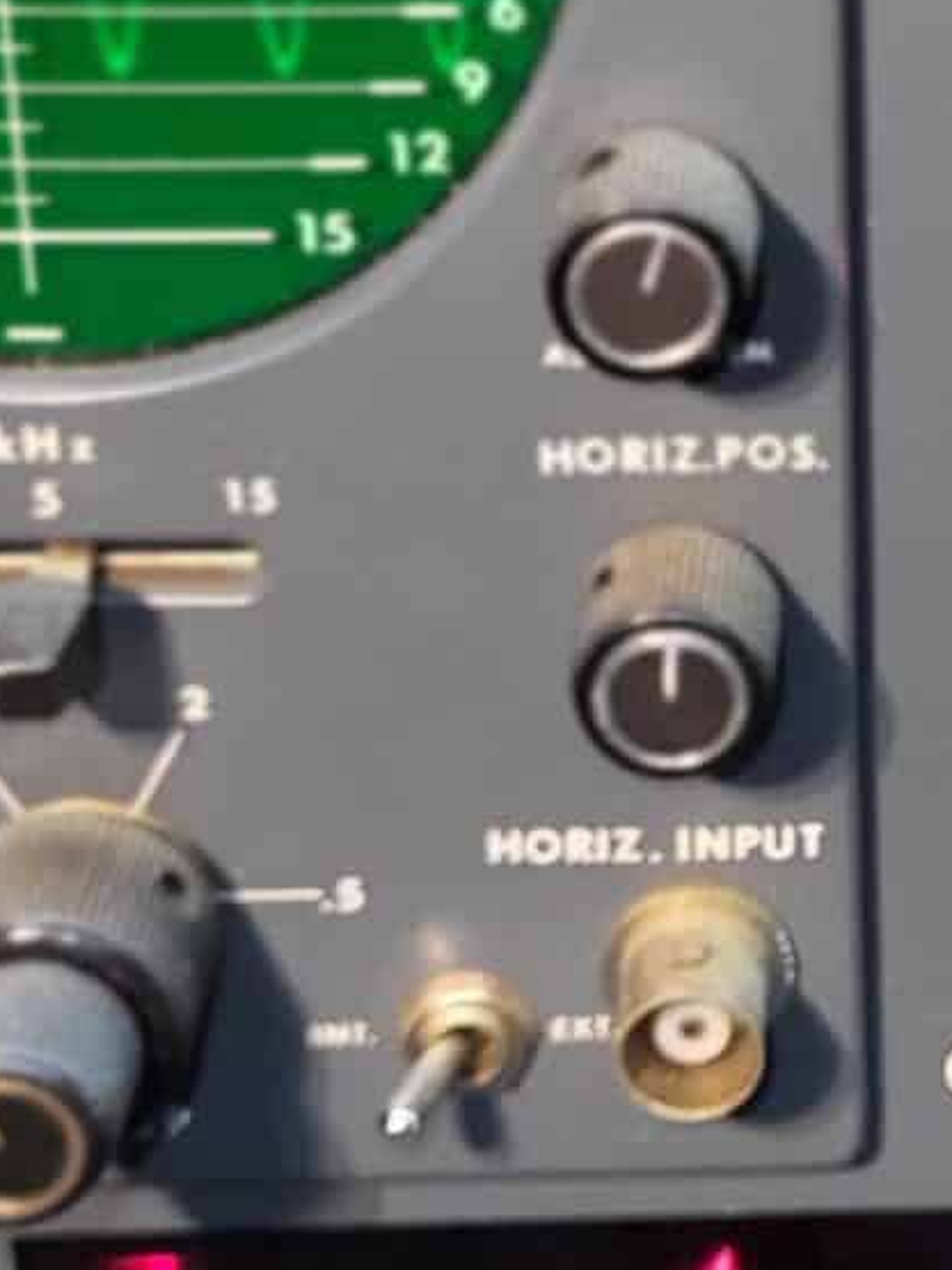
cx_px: 1417
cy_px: 336
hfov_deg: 11.8
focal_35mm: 120
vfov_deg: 16.3
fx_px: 4402
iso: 250
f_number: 1.8
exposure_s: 1/60
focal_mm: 5.4
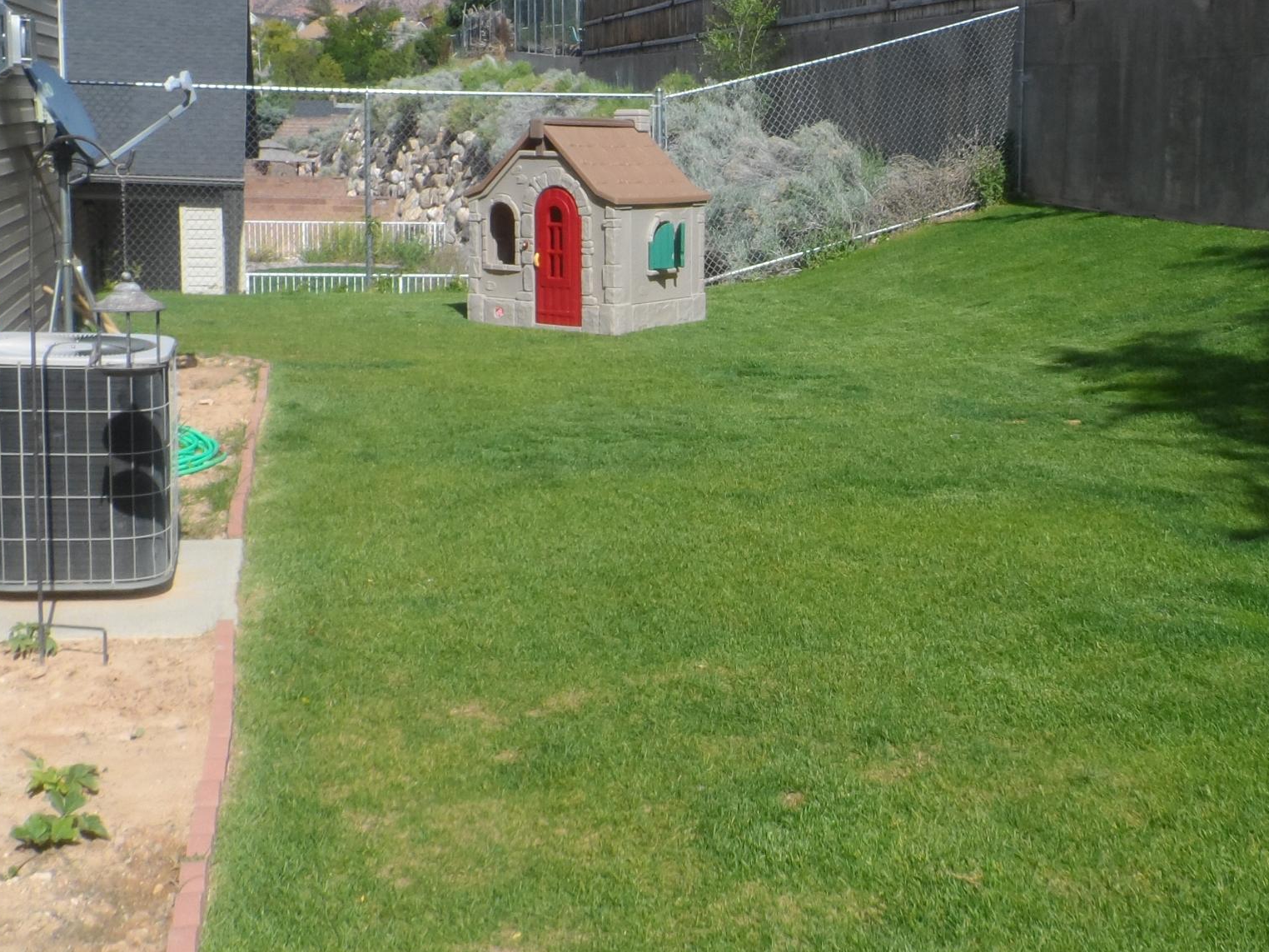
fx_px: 1540
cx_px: 753
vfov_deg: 34.3
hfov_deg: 44.6
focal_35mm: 42
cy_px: 406
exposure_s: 1/500
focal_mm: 4
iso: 80
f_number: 4.5
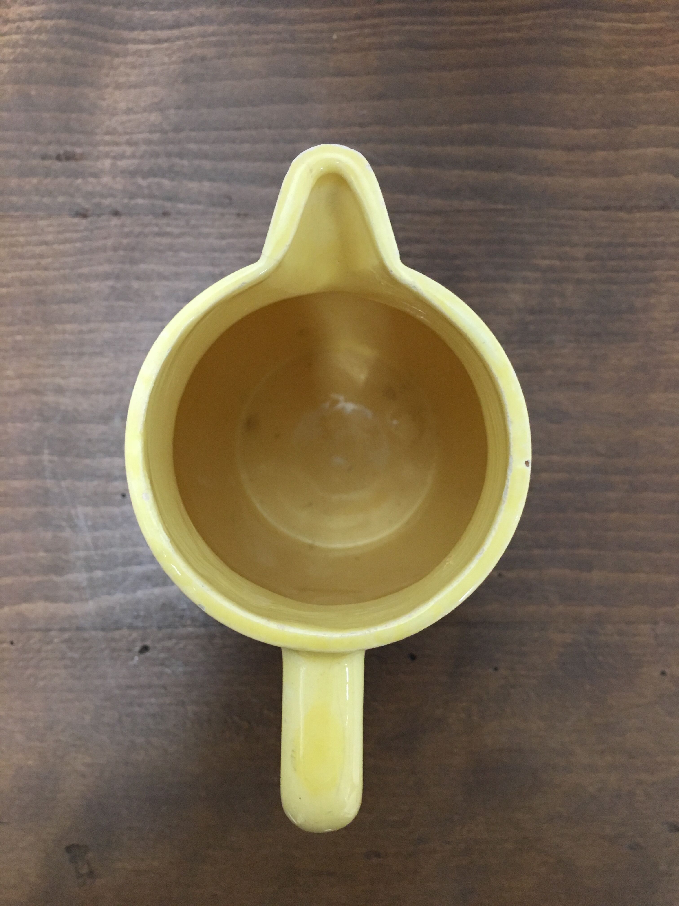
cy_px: 453
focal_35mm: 29
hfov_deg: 48.2
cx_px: 340
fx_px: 758
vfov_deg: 61.7
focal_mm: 4.15
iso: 160
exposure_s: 1/33
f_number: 2.2
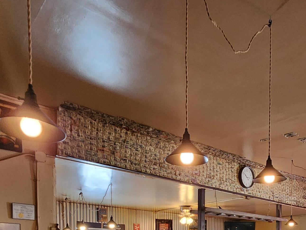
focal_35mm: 31
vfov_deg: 36.8
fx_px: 274
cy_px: 264
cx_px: 201
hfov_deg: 57.2
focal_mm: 2.2
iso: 500
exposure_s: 1/30
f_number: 2.2
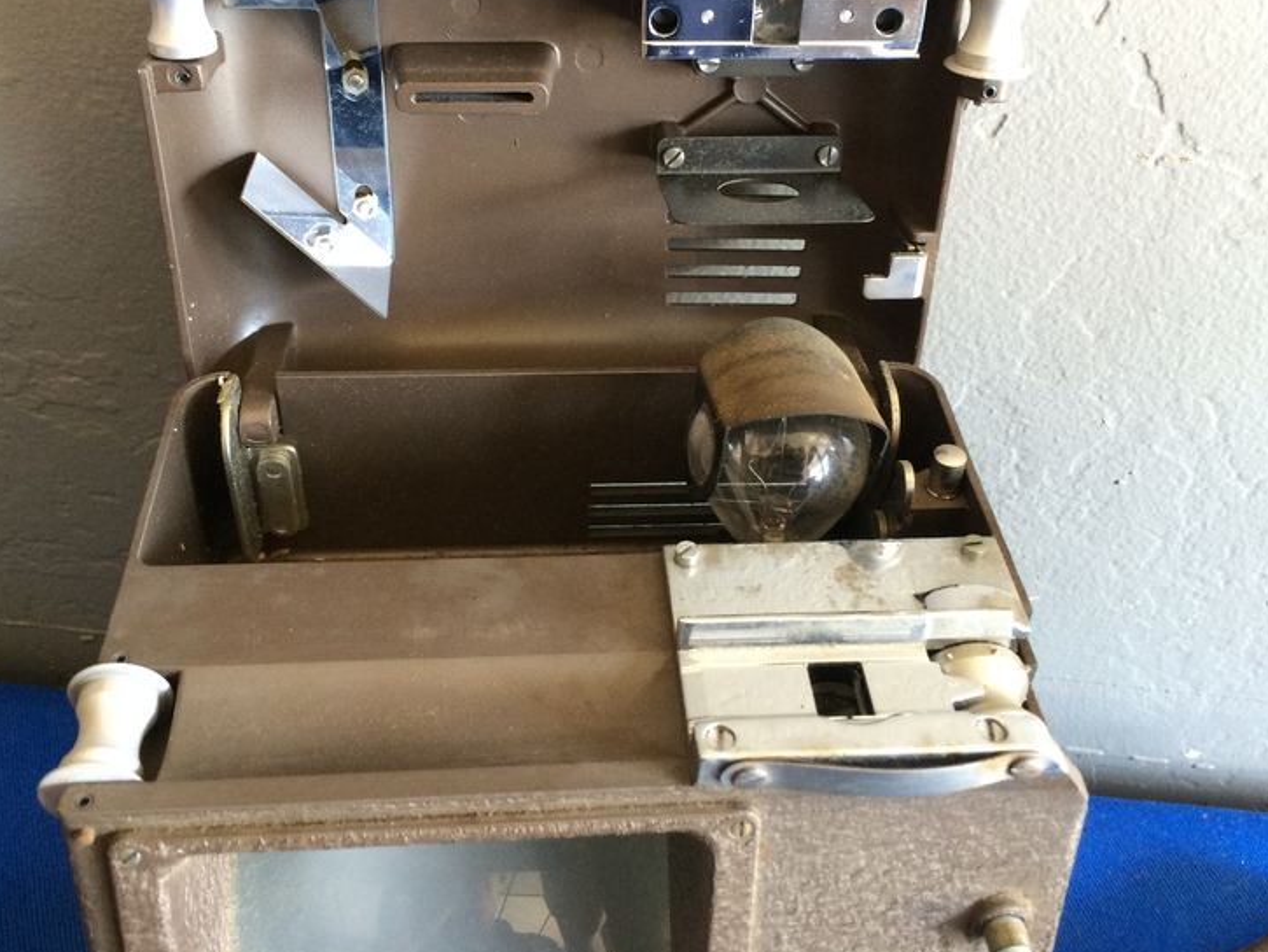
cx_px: 609
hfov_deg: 51.3
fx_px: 1319
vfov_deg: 39.5
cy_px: 379
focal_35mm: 36
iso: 125
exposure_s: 1/30
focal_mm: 4.15
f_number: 2.2
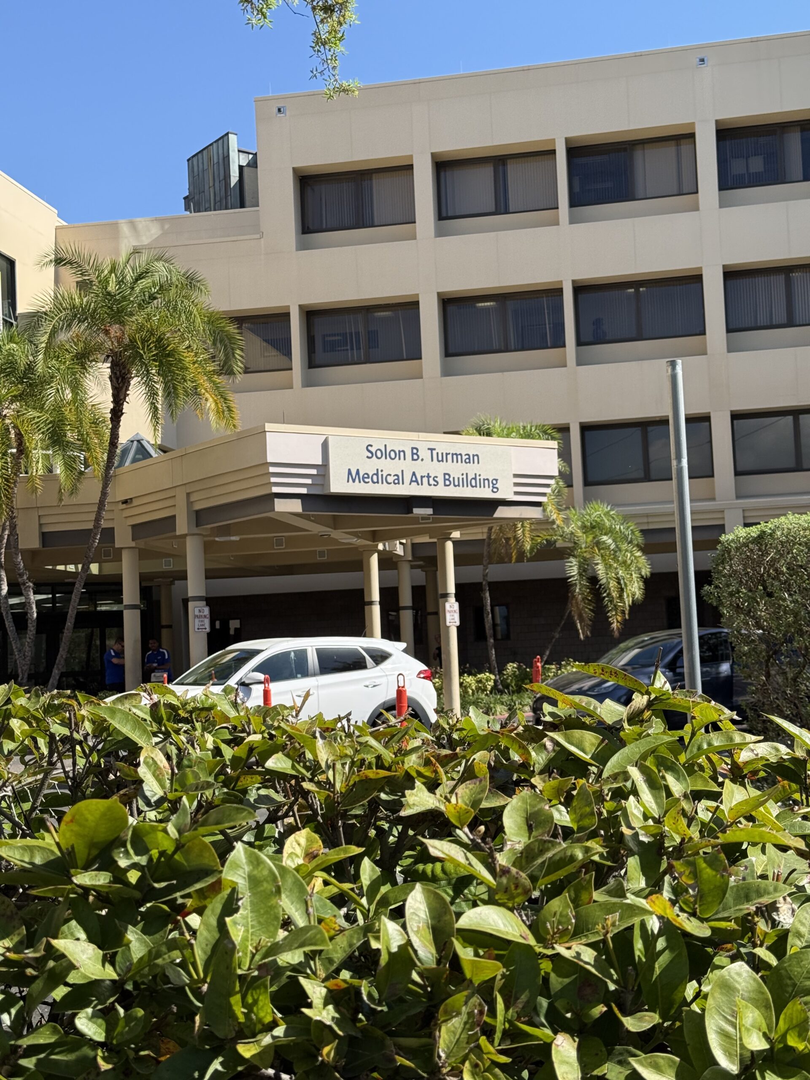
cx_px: 405
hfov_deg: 30.3
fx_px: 1498
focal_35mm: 48
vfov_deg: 39.7
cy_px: 540
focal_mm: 6.76
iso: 64
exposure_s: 1/2494
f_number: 1.78
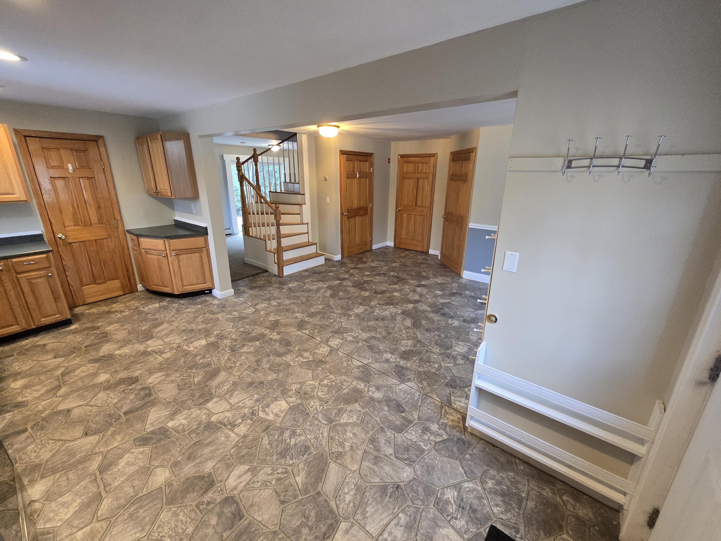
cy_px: 270
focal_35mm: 13
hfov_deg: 106.2
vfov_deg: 89.9
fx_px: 271
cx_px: 360
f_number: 2.2
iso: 400
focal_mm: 2.2
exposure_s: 1/60
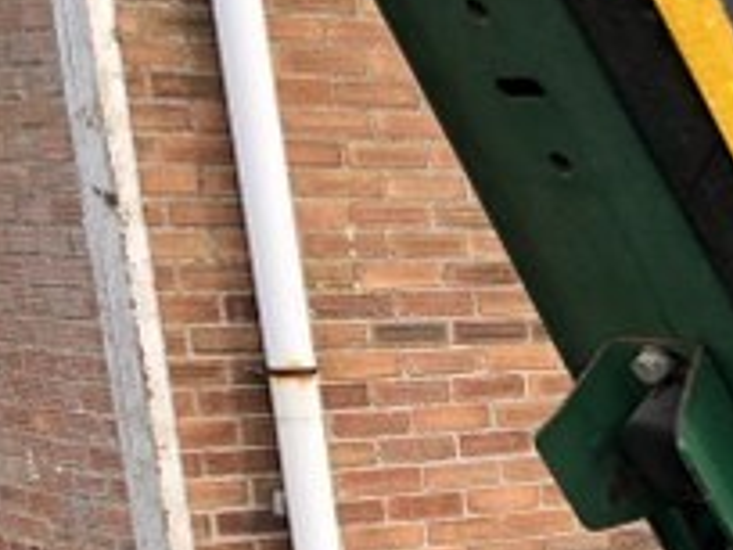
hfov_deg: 15.0
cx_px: 1401
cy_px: 906
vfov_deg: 12.6
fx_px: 2329
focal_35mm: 110
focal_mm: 3.99
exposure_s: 1/237
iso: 20
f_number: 1.8
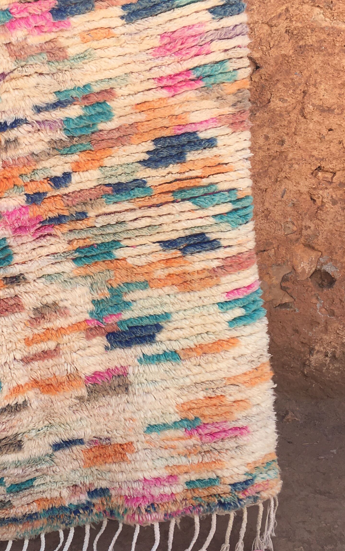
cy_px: 240
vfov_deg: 37.5
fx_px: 812
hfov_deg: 23.5
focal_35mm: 54
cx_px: 55
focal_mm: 4.15
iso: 25
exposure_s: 1/527
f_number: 2.2
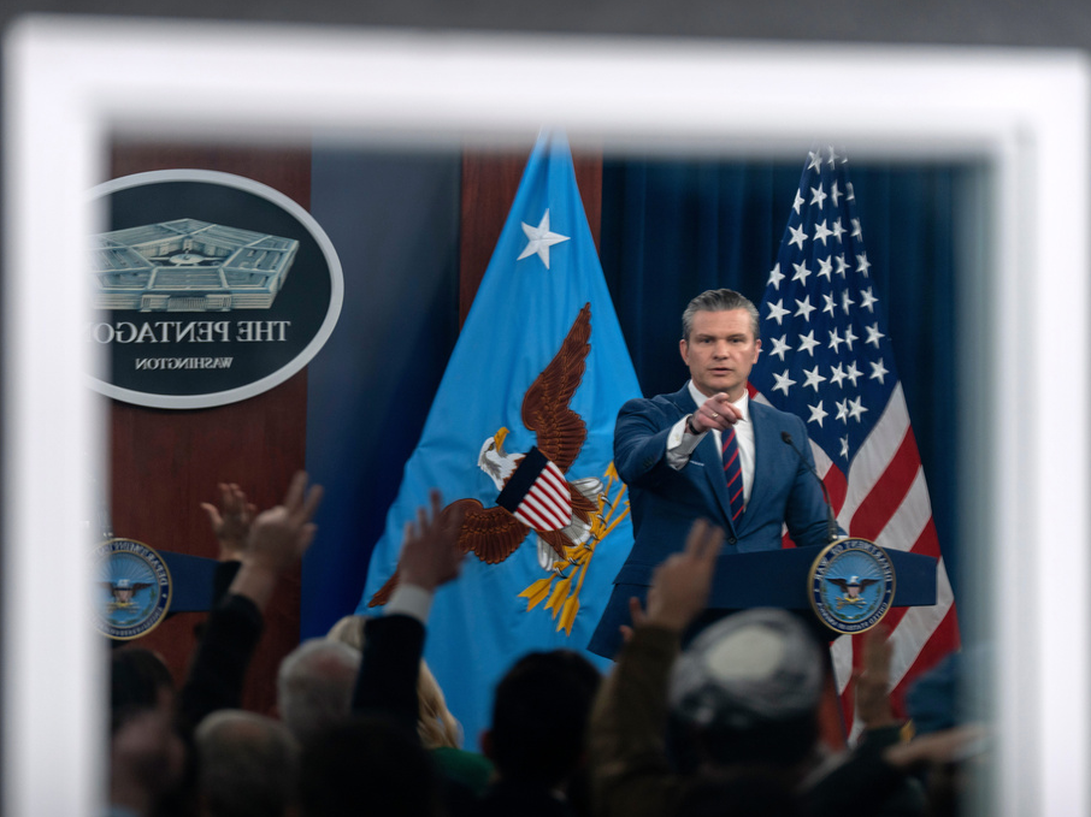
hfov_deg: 11.3
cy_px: 407
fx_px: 5514
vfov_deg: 8.5
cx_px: 537
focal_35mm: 175
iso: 800
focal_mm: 161
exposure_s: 1/100
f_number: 2.8
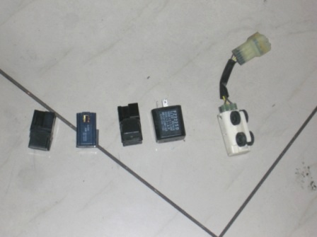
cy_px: 118
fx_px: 915
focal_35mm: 100
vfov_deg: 14.8
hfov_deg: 19.7
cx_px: 158
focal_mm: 16.7
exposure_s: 1/60.1
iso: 50
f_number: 4.8
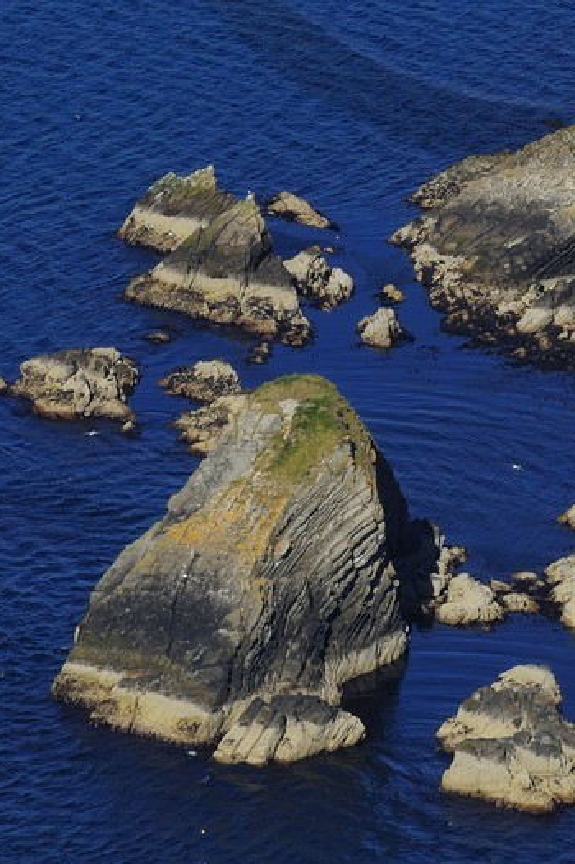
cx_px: 577
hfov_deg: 2.3
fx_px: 14585
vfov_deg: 3.4
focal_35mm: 608
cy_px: -343
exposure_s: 1/800
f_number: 9
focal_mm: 200
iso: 400
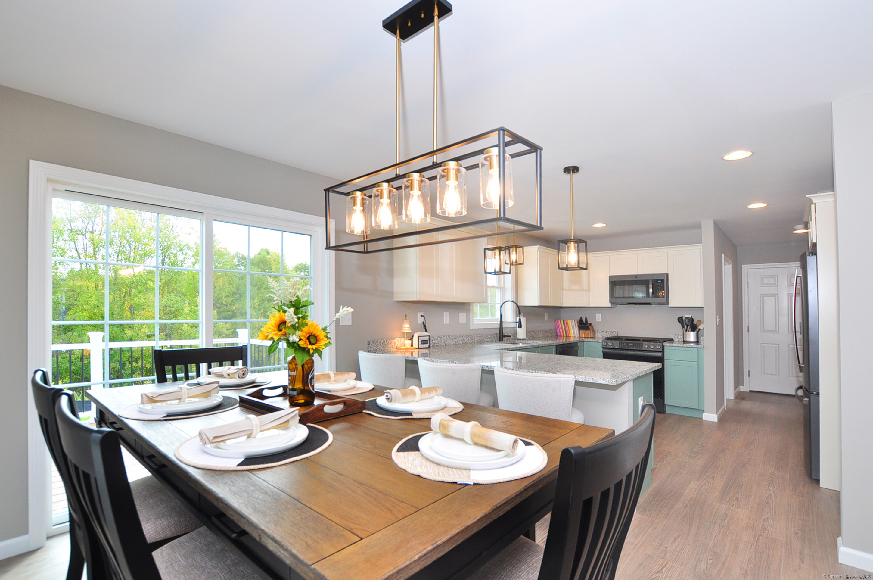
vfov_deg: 77.2
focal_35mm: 15
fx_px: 363
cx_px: 436
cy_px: 290
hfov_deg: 100.5
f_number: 4.5
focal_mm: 10
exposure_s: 1/160
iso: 400
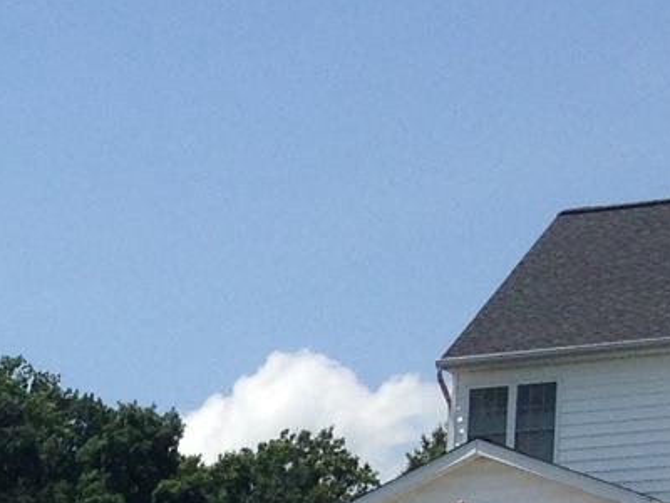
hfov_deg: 11.0
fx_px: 3271
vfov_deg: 8.2
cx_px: -489
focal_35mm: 169
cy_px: 1164
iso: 50
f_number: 2.4
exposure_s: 1/2008
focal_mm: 4.12
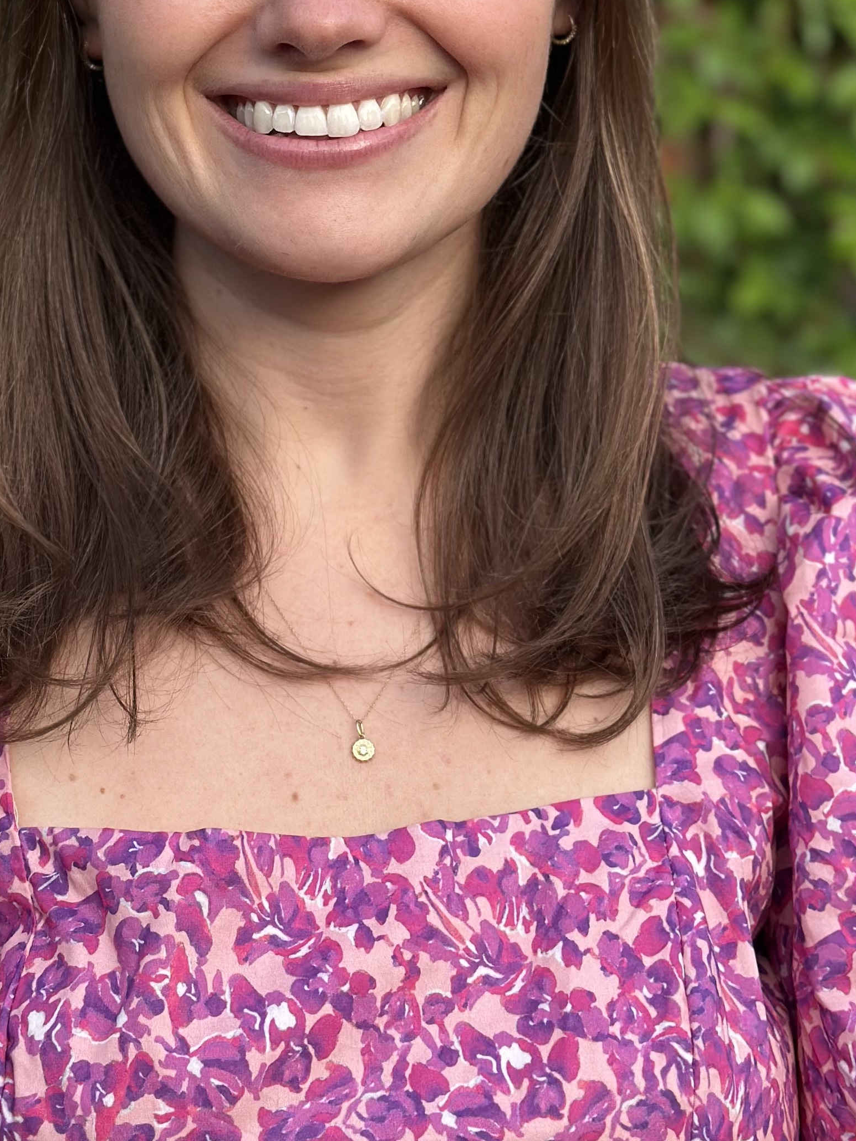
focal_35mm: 94
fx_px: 3100
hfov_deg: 15.7
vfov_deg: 20.7
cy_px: 290
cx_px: 314
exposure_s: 1/501
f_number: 1.78
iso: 80
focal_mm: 6.86
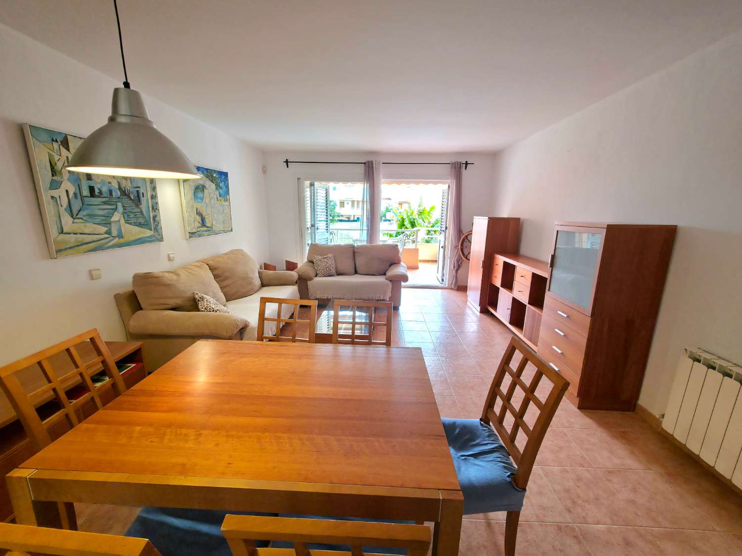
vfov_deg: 89.9
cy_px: 278
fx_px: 279
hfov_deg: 106.2
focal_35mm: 13
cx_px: 371
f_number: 1.9
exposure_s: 1/50.3
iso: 100
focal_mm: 2.2
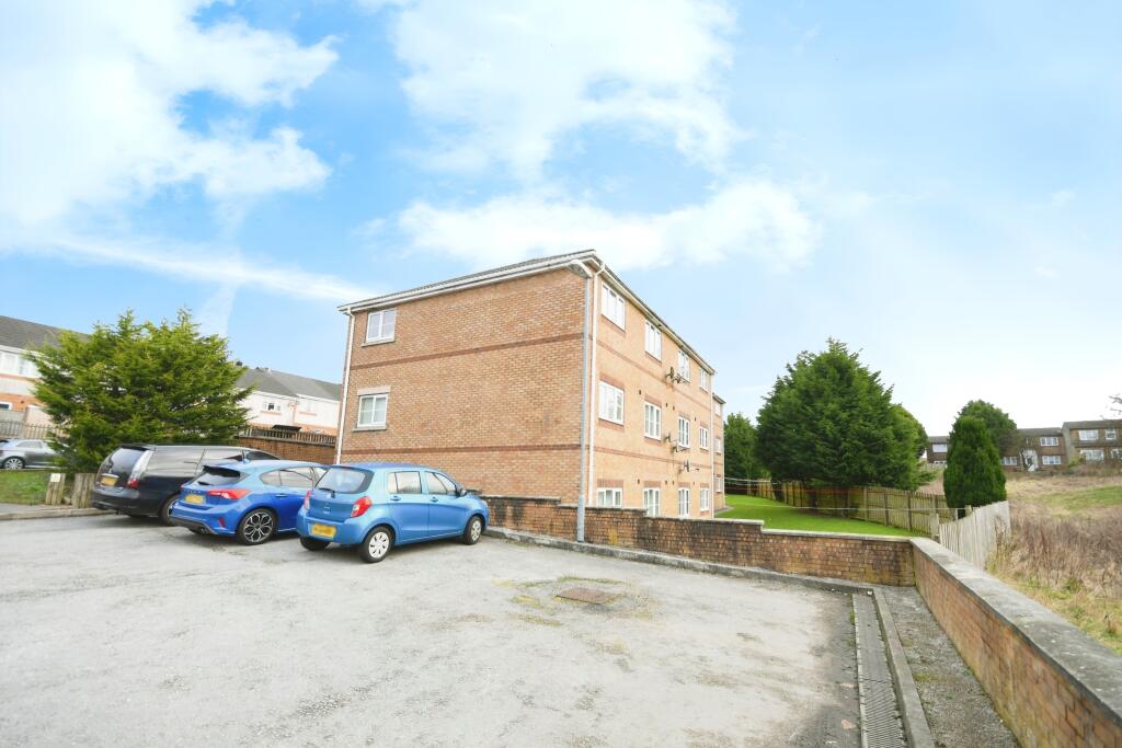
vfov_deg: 77.3
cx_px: 561
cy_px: 374
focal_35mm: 15
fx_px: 468
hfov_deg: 100.4
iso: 400
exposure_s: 1/30
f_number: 8
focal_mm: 10
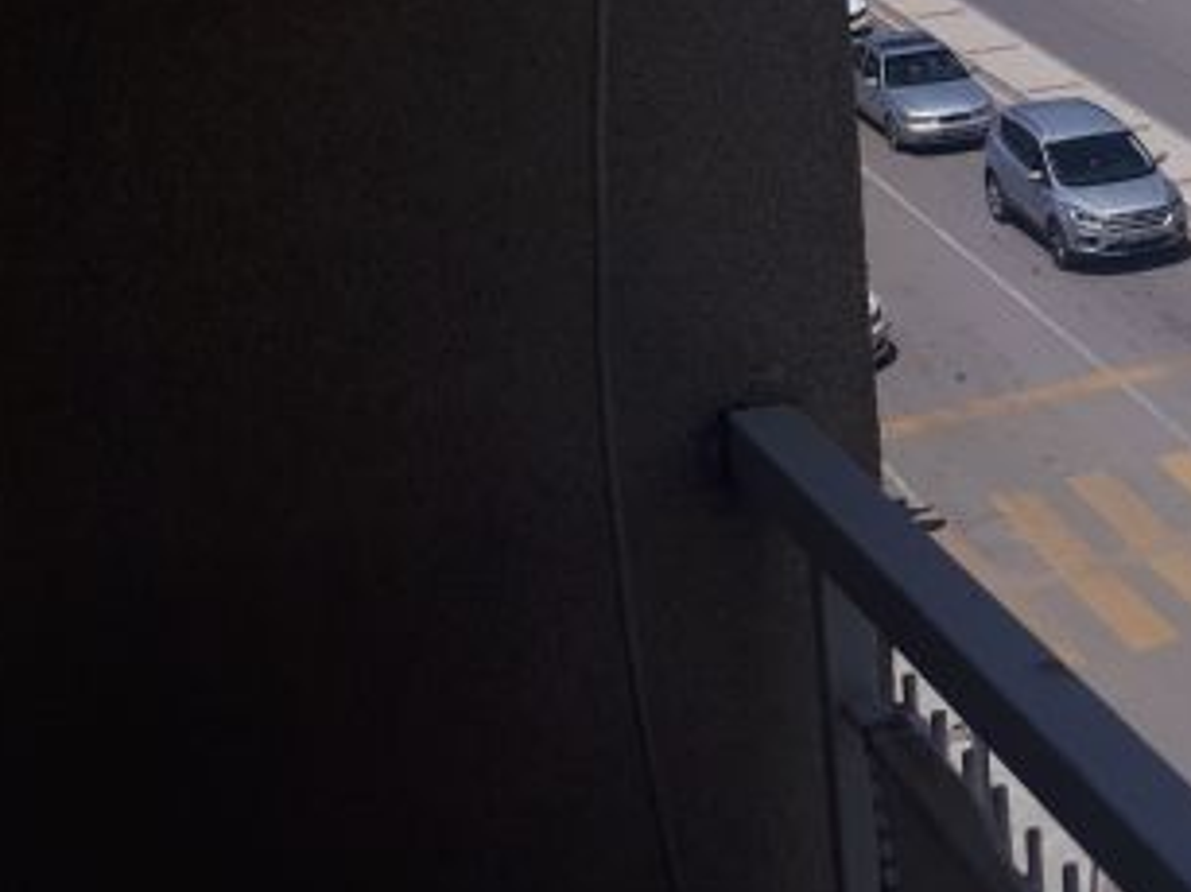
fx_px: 2786
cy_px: 80
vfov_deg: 17.9
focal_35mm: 81
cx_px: 1637
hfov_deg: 21.3
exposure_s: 1/3534
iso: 40
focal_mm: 3.6
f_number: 1.9
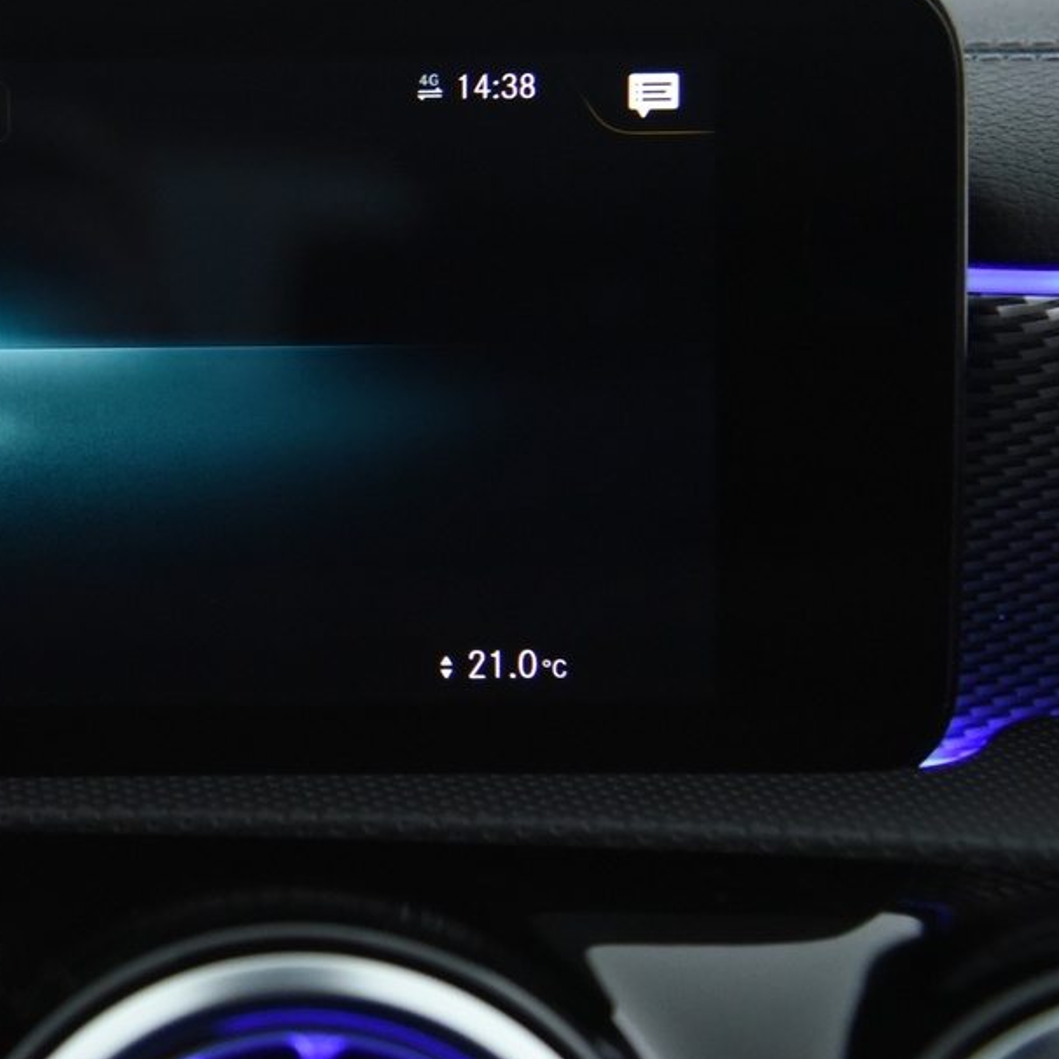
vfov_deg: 16.0
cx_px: -150
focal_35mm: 109
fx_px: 3773
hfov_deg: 15.5
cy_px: 419
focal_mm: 48
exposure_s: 1/50
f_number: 4
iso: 4000
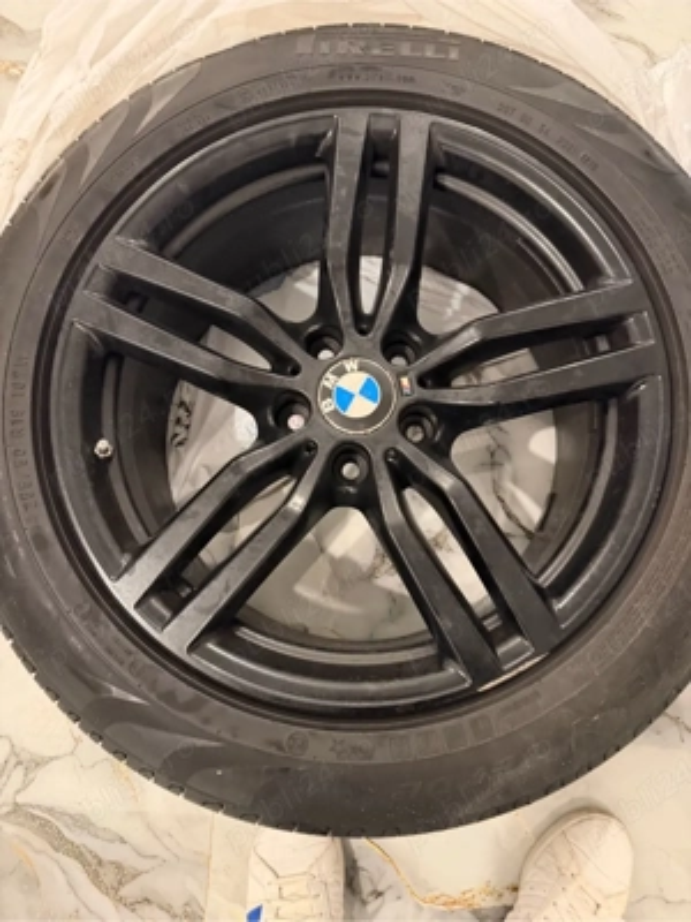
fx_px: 639
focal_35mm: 24
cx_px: 346
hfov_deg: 56.8
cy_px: 461
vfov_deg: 71.6
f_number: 1.78
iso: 800
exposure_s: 1/33
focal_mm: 6.76
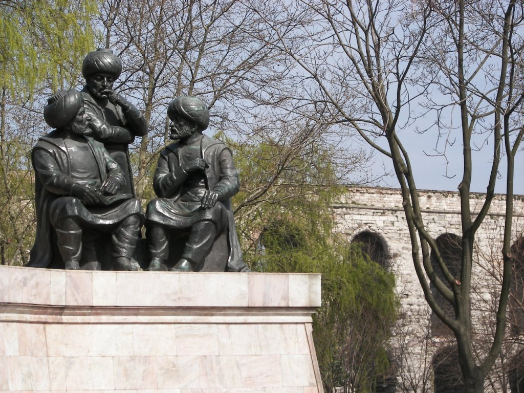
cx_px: 262
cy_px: 196
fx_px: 1953
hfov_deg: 15.3
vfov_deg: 11.5
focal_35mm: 129
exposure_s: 1/500
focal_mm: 21.4
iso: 50
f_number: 4.5
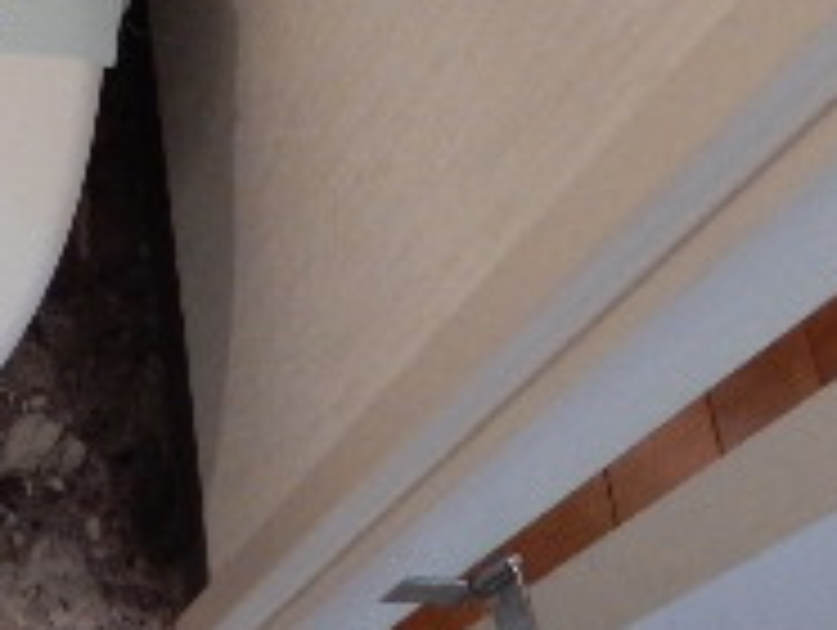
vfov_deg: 15.3
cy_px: -423
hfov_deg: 20.2
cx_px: -333
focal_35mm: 86
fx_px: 2082
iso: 400
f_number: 3.7
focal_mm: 4.5
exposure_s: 1/25
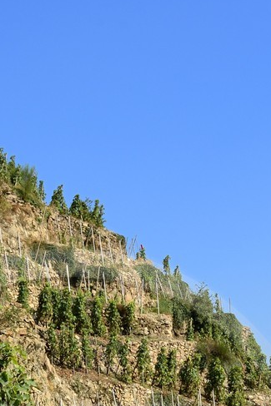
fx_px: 1073
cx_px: 70
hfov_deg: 14.3
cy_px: 508
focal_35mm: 95
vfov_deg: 19.9
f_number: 10
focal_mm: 29
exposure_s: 1/250
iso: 200
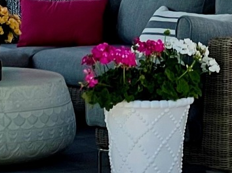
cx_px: 79
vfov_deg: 5.0
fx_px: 1969
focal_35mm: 294
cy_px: -128
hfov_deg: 6.7
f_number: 2
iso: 25
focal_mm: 6
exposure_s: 1/813
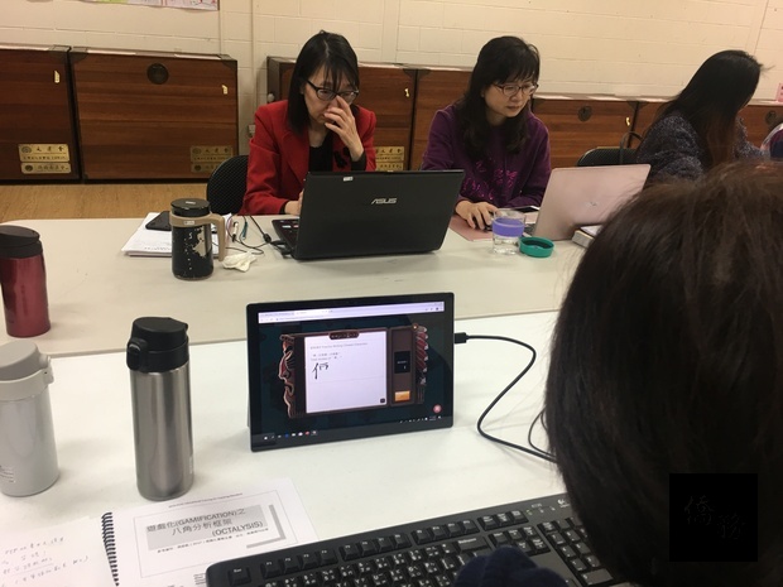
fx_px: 656
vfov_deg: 48.2
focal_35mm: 29
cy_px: 294
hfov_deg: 61.7
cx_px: 392
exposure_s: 1/17
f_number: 2.2
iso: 40
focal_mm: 4.15
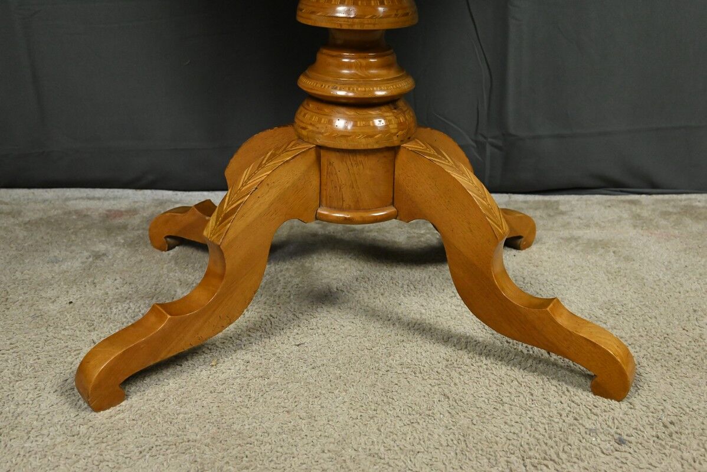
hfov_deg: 51.9
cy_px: 236
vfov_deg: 36.0
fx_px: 727
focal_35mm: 37
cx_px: 354
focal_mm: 37
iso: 5000
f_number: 6.3
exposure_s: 1/80
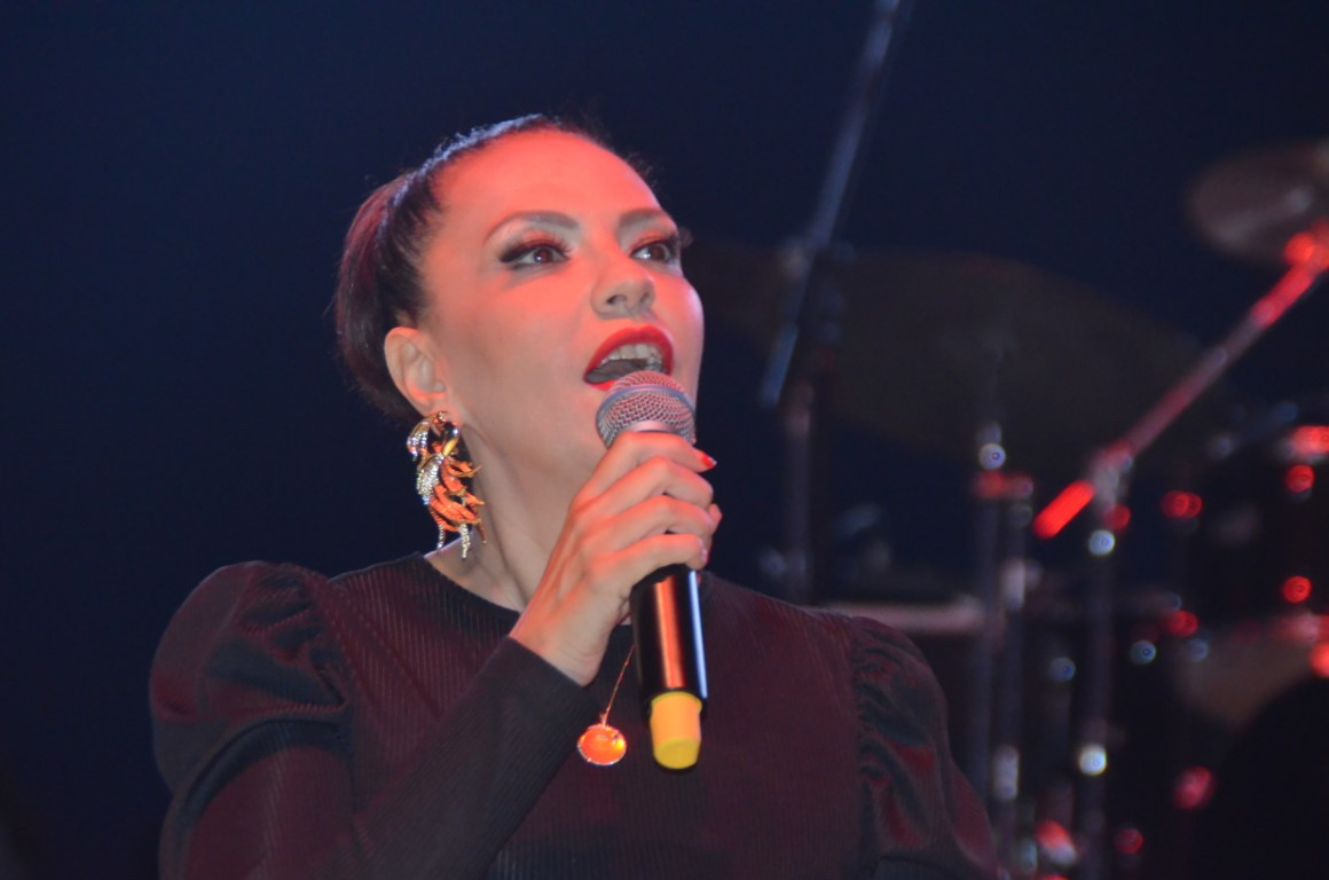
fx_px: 11051
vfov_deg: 4.6
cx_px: 664
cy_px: 440
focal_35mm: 300
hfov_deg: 6.9
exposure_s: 1/60
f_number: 6.3
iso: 3200
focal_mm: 200
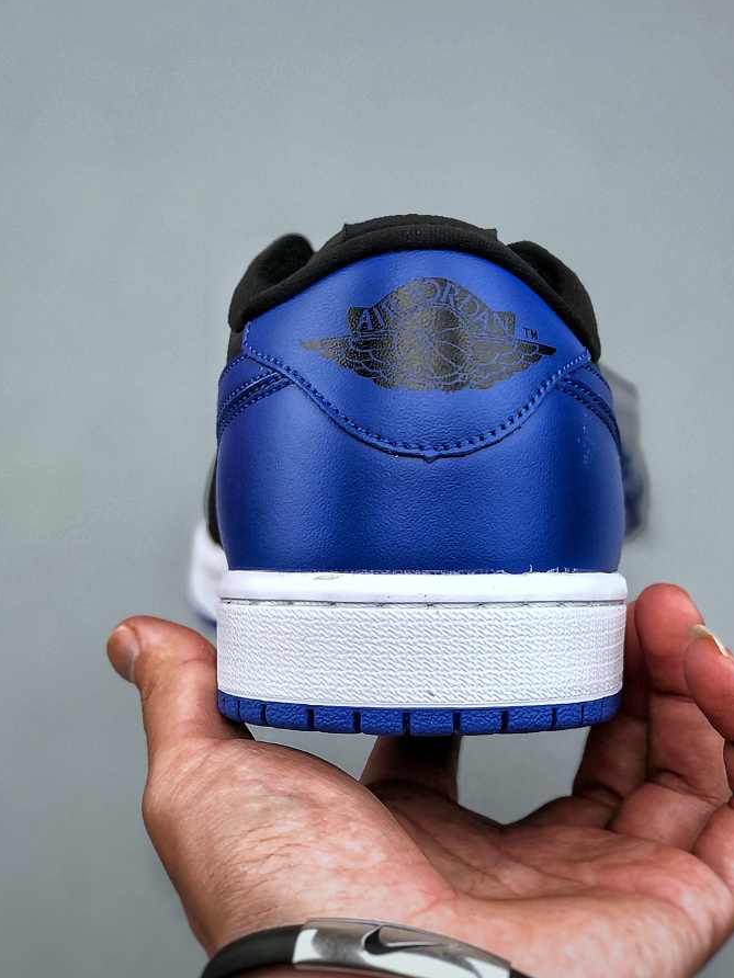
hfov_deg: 16.1
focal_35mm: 92
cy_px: 294
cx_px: 394
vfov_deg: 21.2
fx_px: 2601
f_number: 2.8
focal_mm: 6.6
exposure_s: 1/50
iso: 25
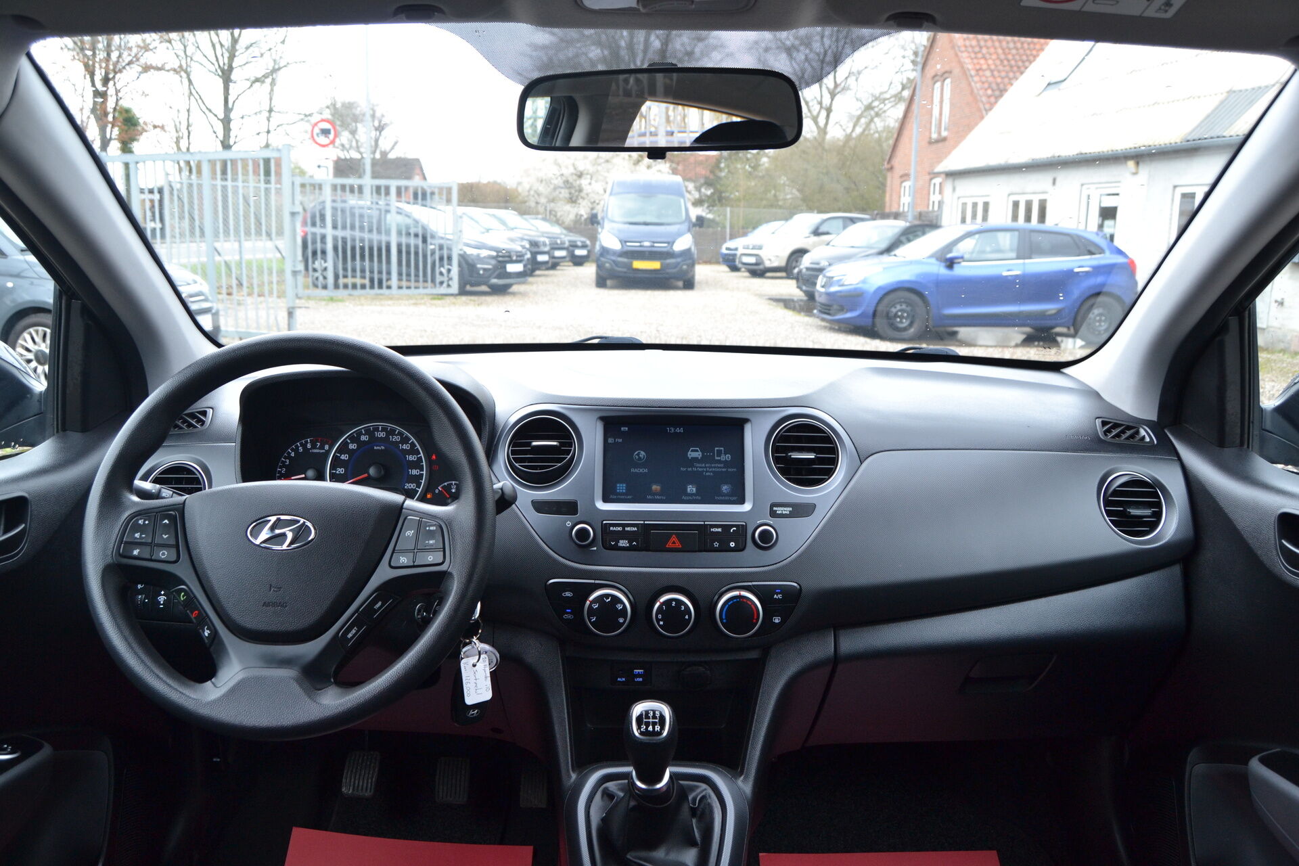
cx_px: 650
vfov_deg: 47.9
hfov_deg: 67.4
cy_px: 433
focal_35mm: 27
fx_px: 974
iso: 360
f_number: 5.6
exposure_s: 1/125
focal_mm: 18
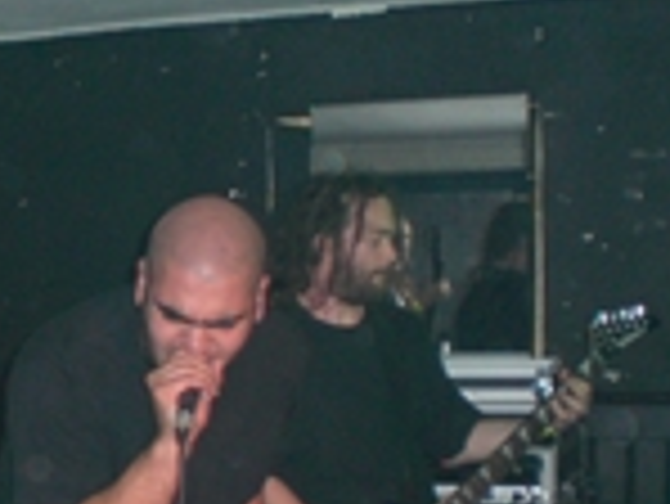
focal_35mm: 89
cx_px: -112
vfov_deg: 16.4
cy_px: 468
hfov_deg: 20.7
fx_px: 1724
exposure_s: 1/60
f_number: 3.1
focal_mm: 6.3
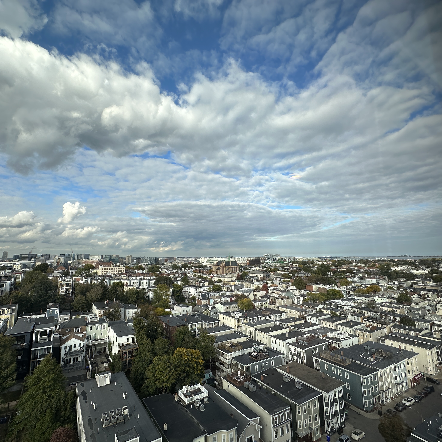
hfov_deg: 83.7
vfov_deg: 84.0
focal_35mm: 17
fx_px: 246
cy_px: 223
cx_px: 199
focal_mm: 2.22
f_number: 2.2
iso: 50
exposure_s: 1/1595
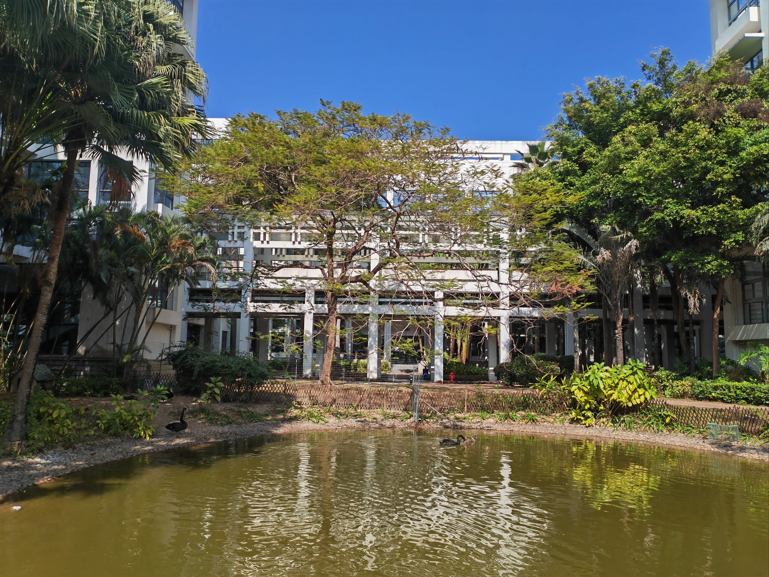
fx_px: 600
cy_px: 288
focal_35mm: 27
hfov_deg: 65.3
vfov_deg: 51.4
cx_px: 384
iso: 101
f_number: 1.9
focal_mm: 5.52
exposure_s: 1/2500
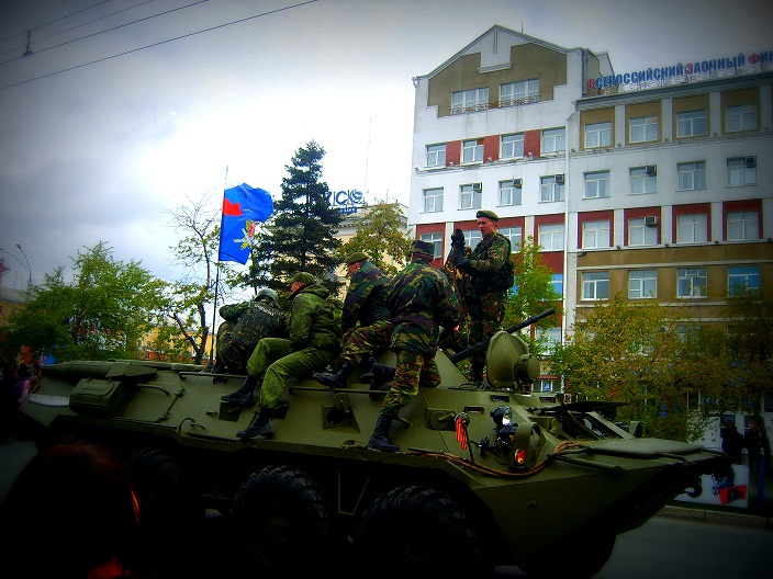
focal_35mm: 35
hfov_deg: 52.6
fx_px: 782
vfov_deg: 40.7
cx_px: 386
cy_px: 290
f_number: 2.8
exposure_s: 1/1000
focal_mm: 7.4
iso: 50
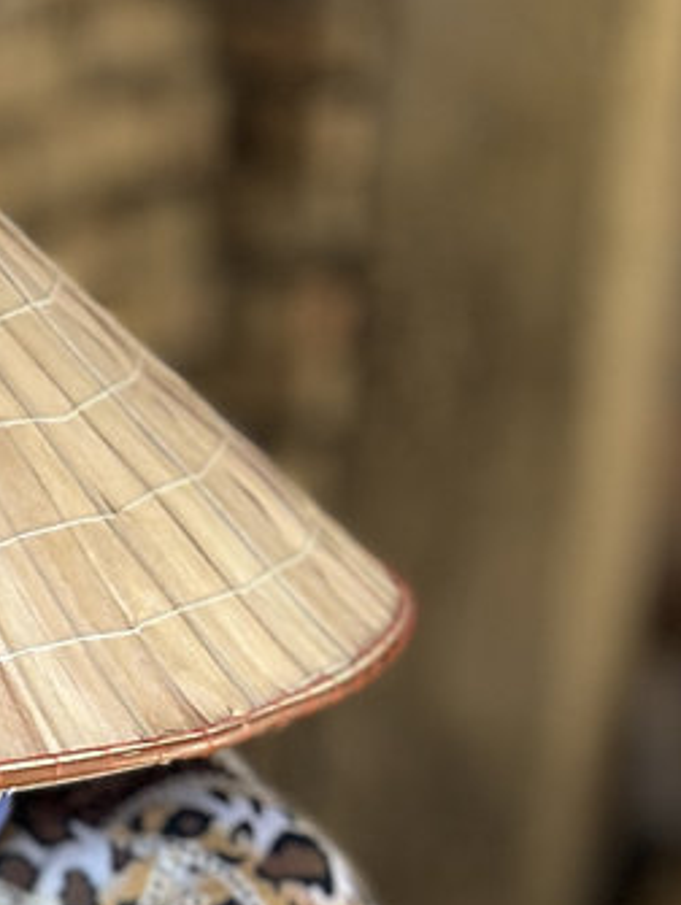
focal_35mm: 229
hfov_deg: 6.3
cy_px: 1397
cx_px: -765
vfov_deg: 8.4
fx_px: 5995
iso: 125
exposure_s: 1/60
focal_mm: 6.86
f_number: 1.78
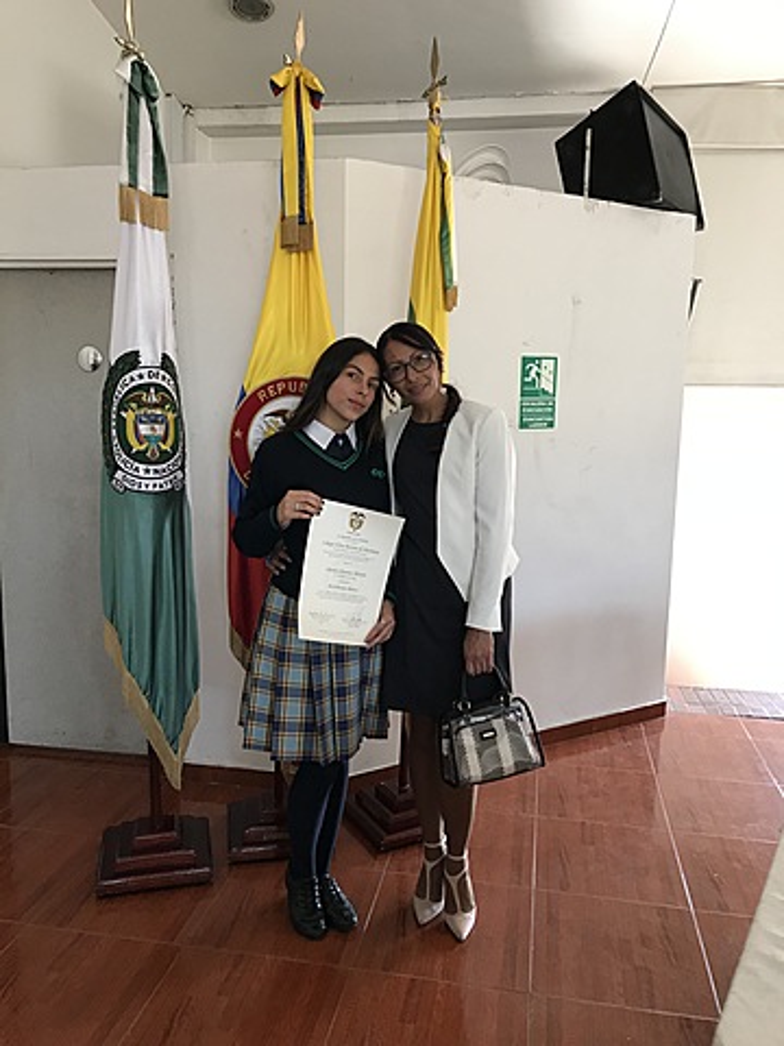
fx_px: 846
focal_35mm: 28
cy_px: 523
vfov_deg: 63.4
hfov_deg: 49.7
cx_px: 392
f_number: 1.8
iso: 32
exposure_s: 1/24
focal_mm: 3.99
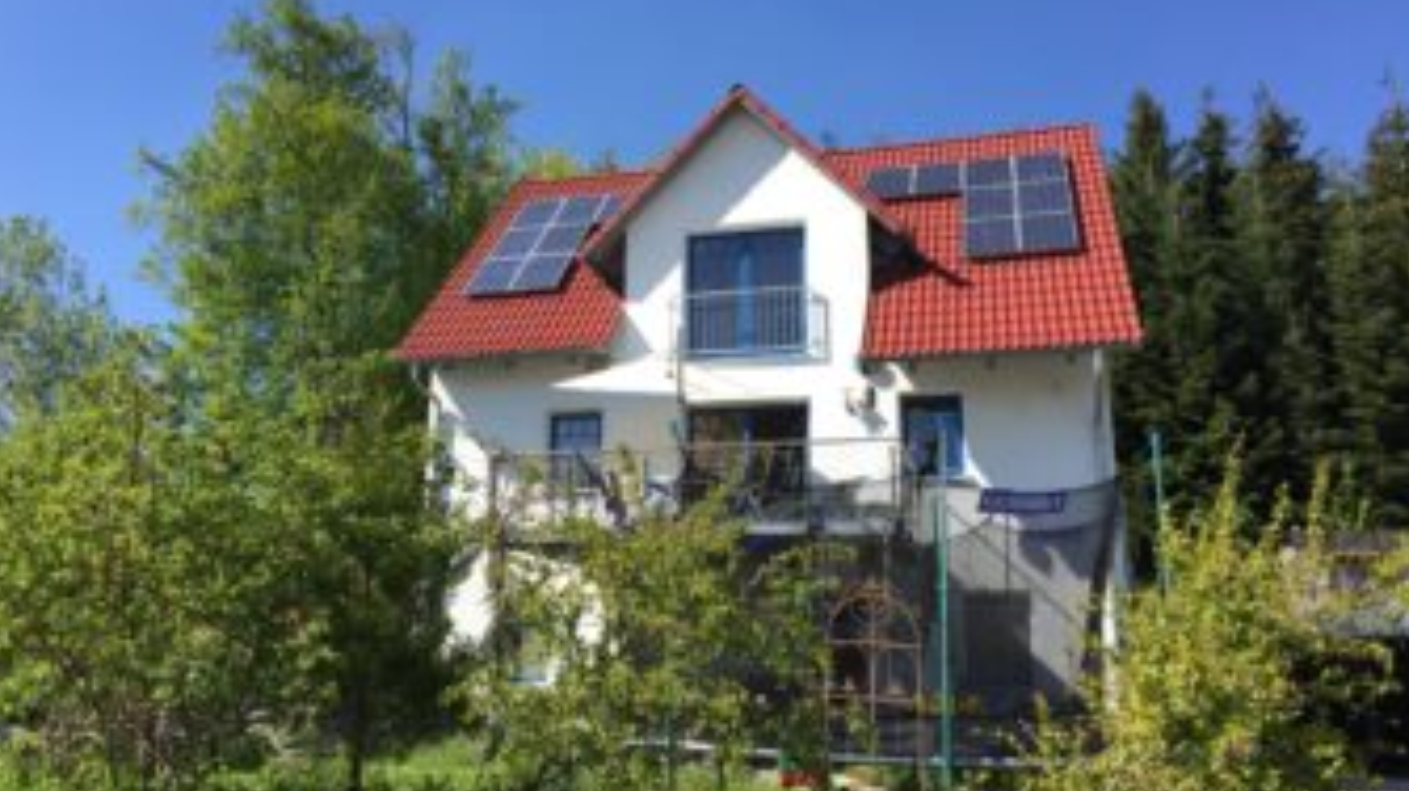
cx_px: 660
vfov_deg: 34.6
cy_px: 379
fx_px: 1270
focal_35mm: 34
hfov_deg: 58.0
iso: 32
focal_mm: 4.15
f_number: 2.2
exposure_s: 1/1130
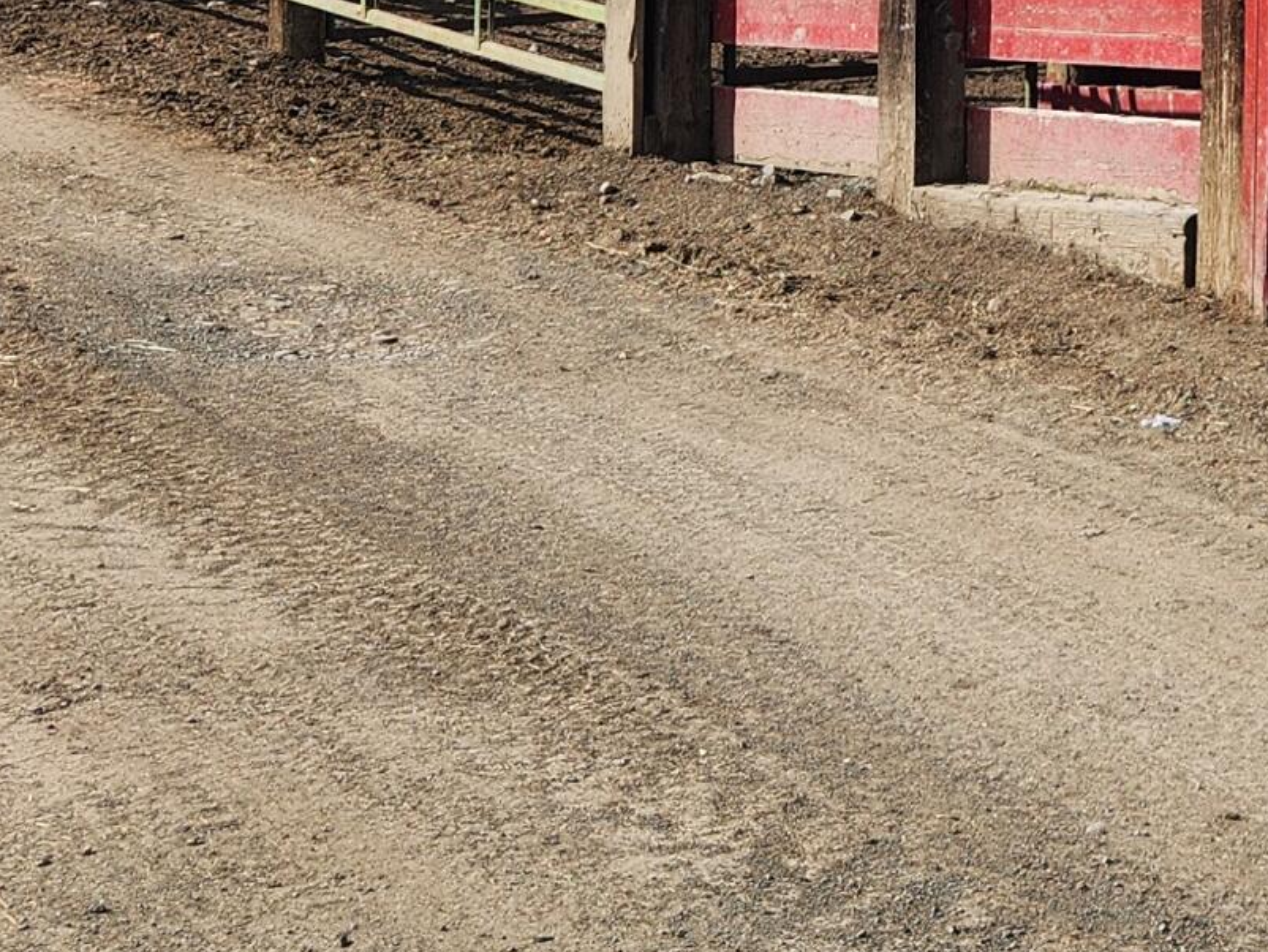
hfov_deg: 21.4
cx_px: 1447
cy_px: -247
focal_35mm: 86
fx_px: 3151
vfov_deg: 16.3
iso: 20
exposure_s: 1/1737
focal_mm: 5.4
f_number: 1.8
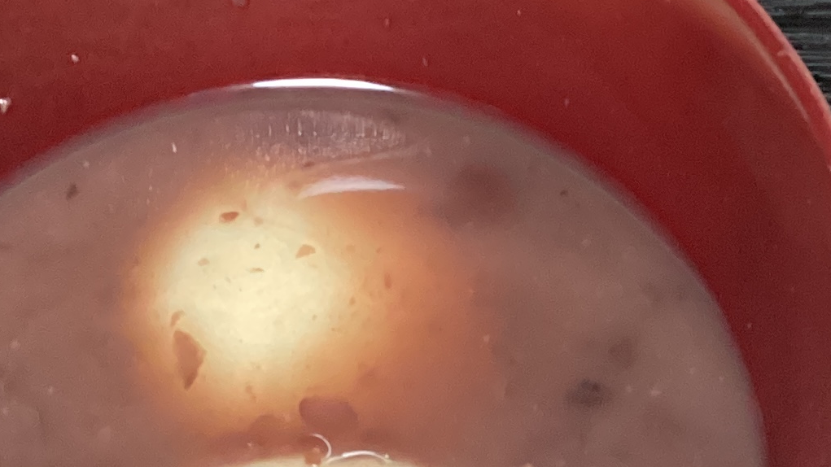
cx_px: 667
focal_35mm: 108
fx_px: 2379
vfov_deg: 10.8
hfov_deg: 19.6
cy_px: 689
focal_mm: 3.3
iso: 500
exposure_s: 1/30
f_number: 2.4
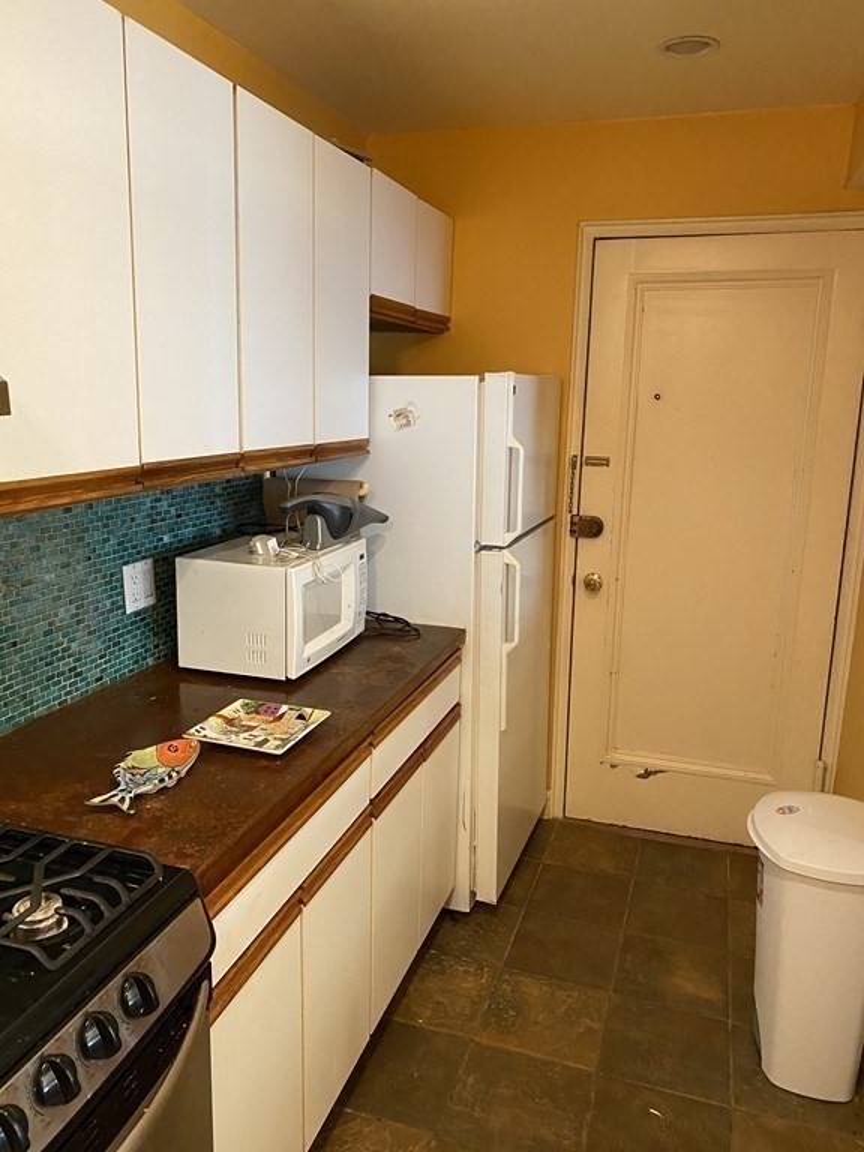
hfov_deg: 53.1
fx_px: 865
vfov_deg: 67.3
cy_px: 576
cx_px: 432
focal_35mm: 26
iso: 400
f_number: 1.8
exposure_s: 1/60
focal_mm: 4.25
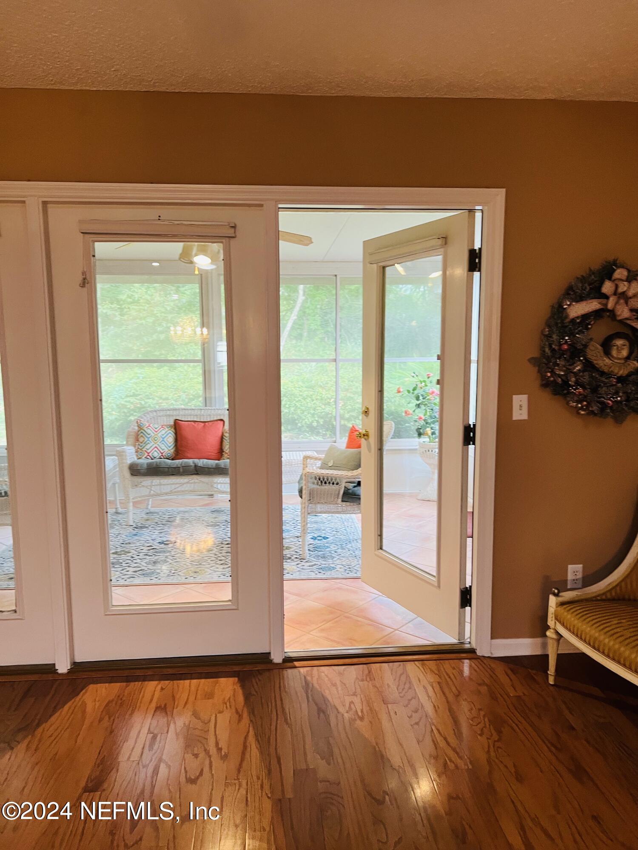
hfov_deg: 53.1
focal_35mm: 26
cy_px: 425
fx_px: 639
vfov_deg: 67.3
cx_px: 319
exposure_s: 1/60
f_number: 1.5
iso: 160
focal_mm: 5.7
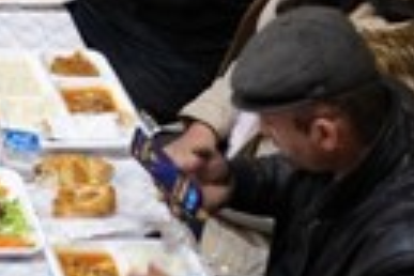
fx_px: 2725
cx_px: -356
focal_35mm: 237
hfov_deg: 8.3
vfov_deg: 5.6
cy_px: -337
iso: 200
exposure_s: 1/28
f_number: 2.8
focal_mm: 34
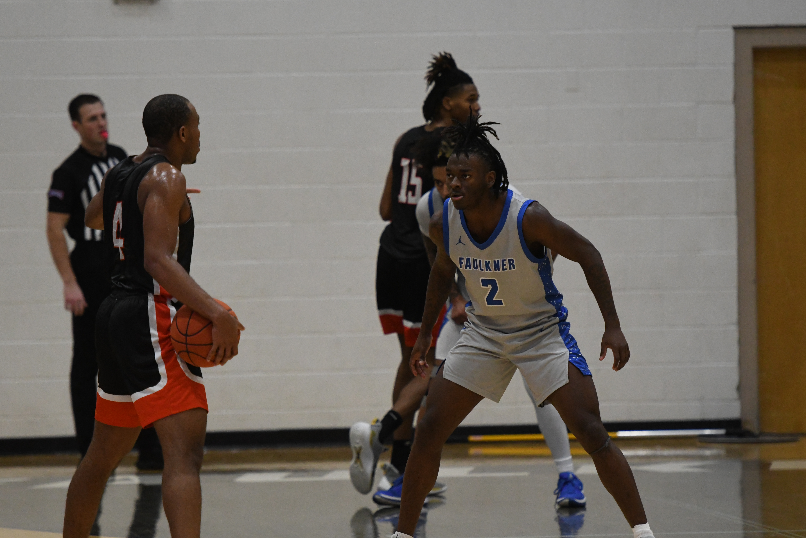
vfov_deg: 4.6
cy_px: 256
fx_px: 6649
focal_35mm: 297
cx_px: 387
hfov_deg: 6.9
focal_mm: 185
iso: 3600
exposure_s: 1/800
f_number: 2.8
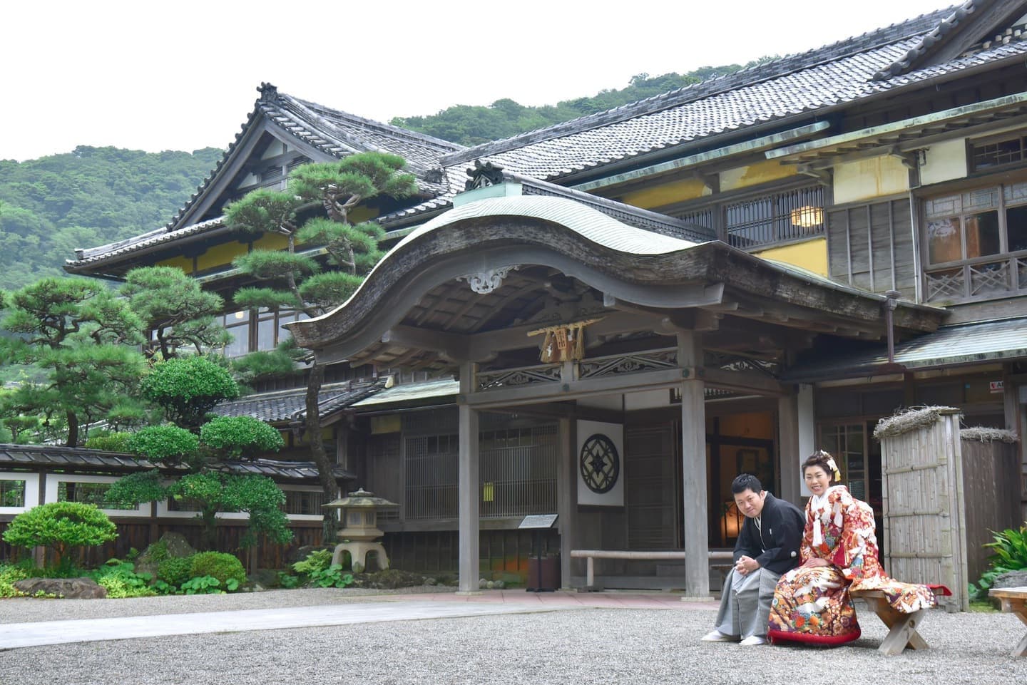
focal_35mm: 48
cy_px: 342
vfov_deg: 28.1
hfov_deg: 41.1
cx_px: 514
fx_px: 1370
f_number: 13
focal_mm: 48
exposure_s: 1/250
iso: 2000
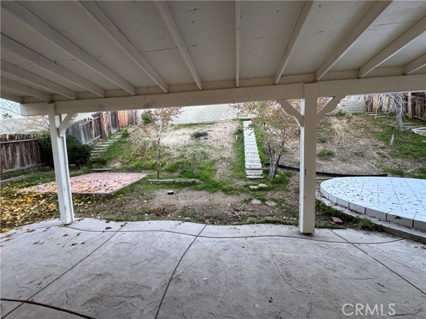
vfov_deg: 85.7
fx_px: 172
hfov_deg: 102.1
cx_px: 213
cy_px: 160
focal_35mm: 14
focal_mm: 2.22
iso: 320
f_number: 2.2
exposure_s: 1/120
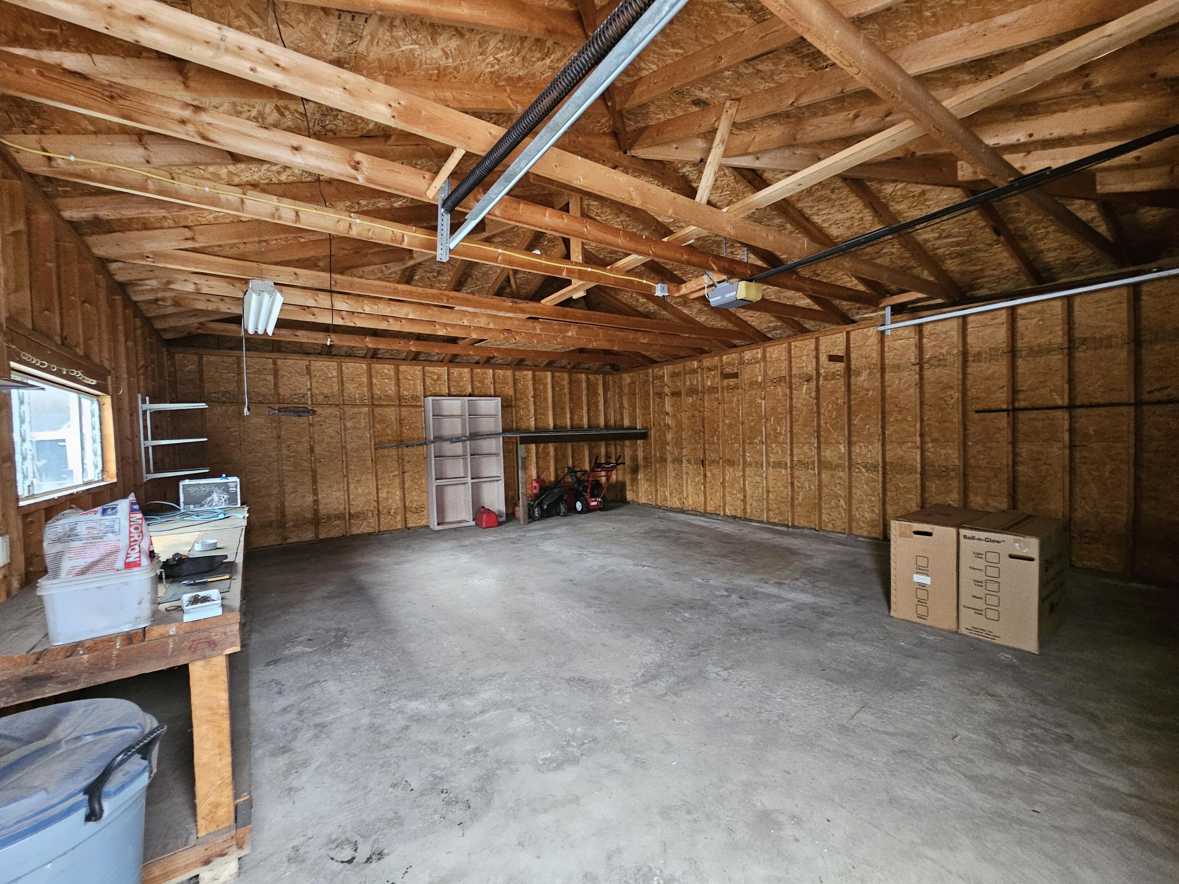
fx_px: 443
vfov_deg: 89.9
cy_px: 442
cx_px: 590
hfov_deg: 106.2
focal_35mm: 13
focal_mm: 2.2
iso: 800
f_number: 2.2
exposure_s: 1/24
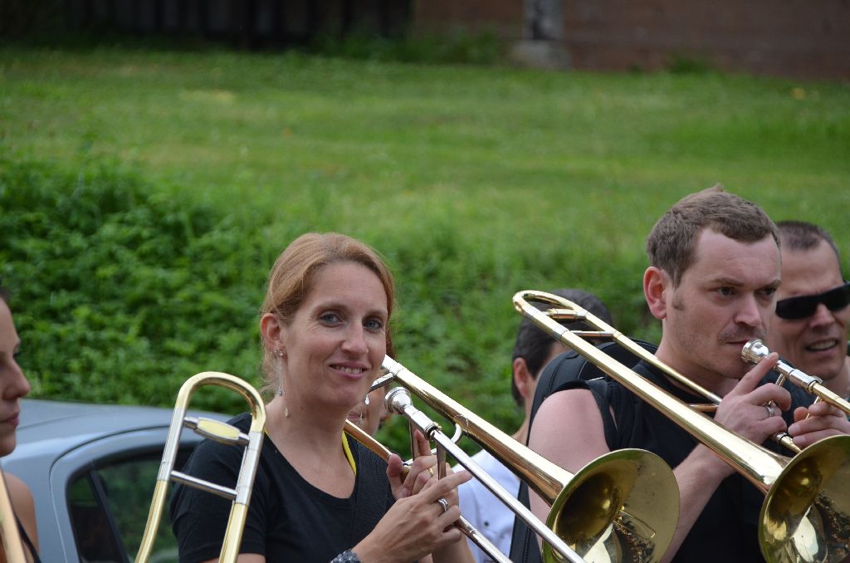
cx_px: 425
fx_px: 6361
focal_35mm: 270
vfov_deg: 5.1
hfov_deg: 7.6
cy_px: 282
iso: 400
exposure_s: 1/320
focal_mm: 180
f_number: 6
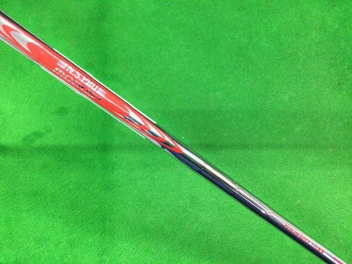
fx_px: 315
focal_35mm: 31
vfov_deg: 45.4
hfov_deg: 58.4
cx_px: 176
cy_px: 132
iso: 200
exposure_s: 1/30
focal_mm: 3.3
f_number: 2.4
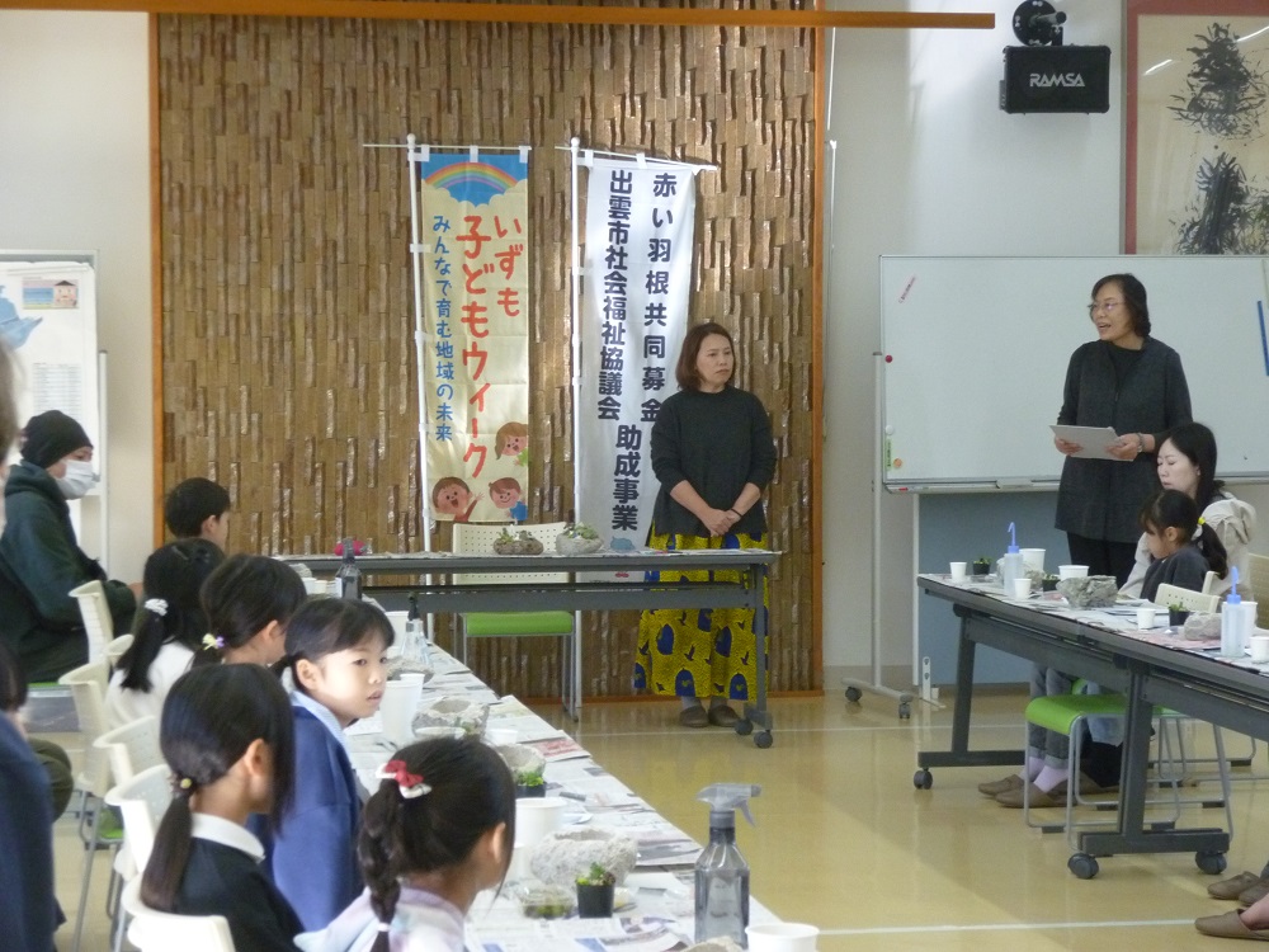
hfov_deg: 22.8
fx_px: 3153
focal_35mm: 86
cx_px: 634
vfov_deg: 17.2
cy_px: 476
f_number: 5.1
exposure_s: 1/50
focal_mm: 15.4
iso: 400
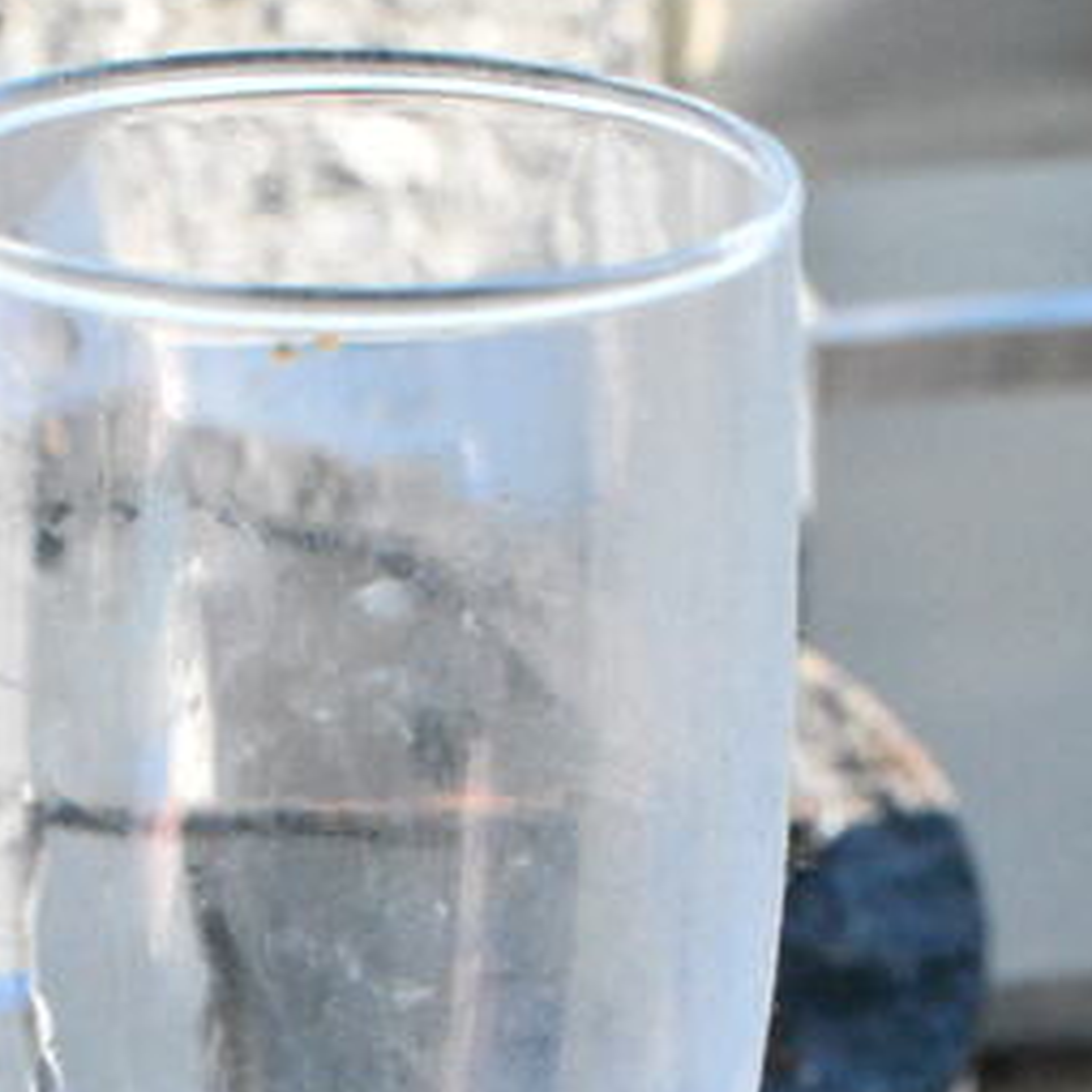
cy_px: 1826
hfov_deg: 13.2
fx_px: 4730
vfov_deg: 12.3
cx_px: 377
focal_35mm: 133
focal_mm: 29
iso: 6400
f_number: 14
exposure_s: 1/1250
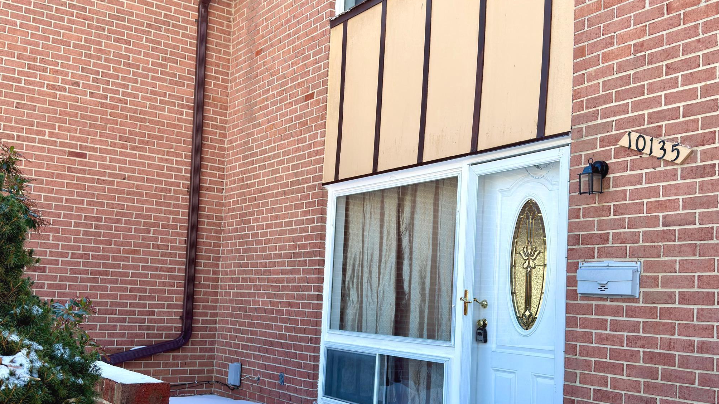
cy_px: 259
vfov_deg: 29.5
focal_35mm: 40
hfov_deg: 50.5
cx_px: 353
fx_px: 763
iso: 64
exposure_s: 1/833
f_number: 1.78
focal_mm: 6.76
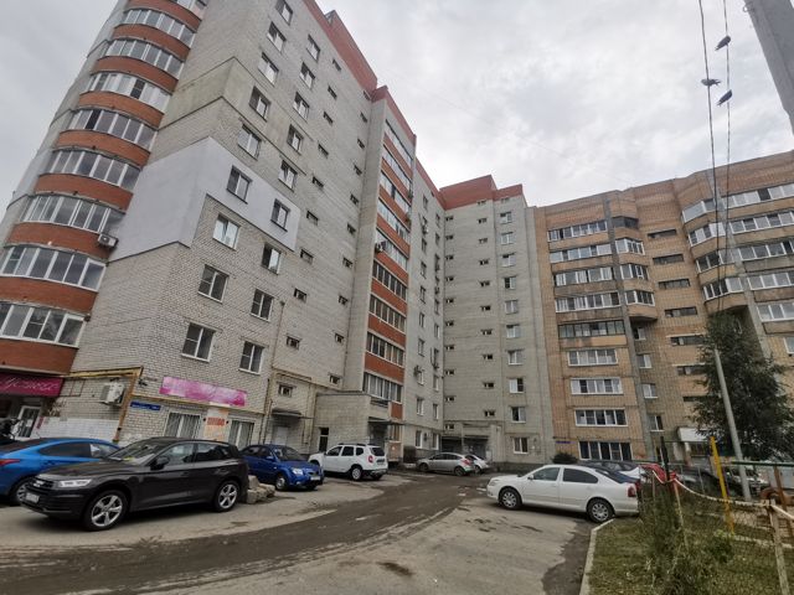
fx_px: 390
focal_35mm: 17
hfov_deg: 91.0
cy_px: 298
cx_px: 397
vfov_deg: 74.7
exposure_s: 1/1282
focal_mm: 2.23
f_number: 2.2
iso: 50
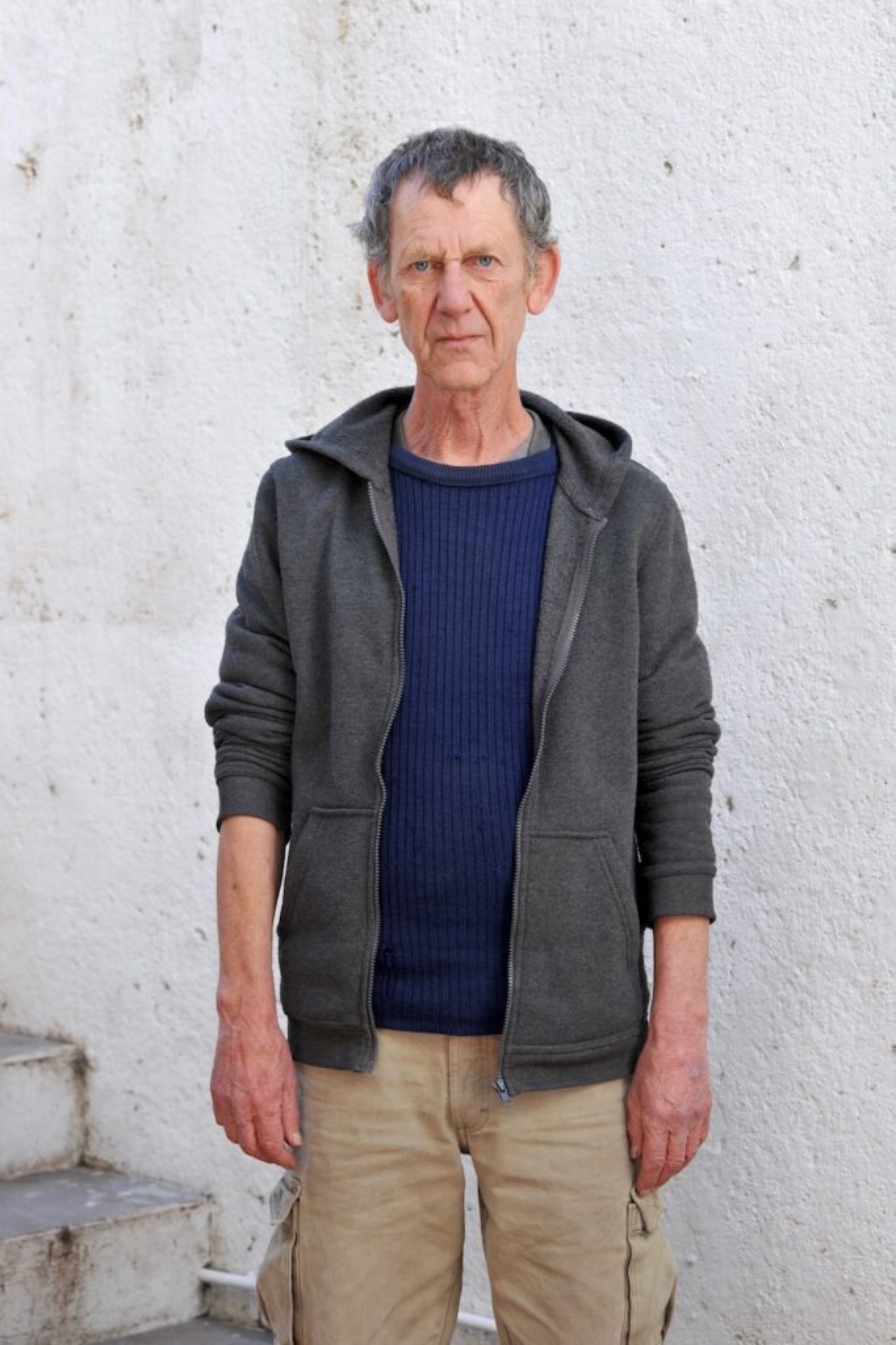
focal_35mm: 85
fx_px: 3175
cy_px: 672
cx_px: 448
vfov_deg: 23.9
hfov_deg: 16.1
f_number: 5.6
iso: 400
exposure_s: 1/250
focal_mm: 85
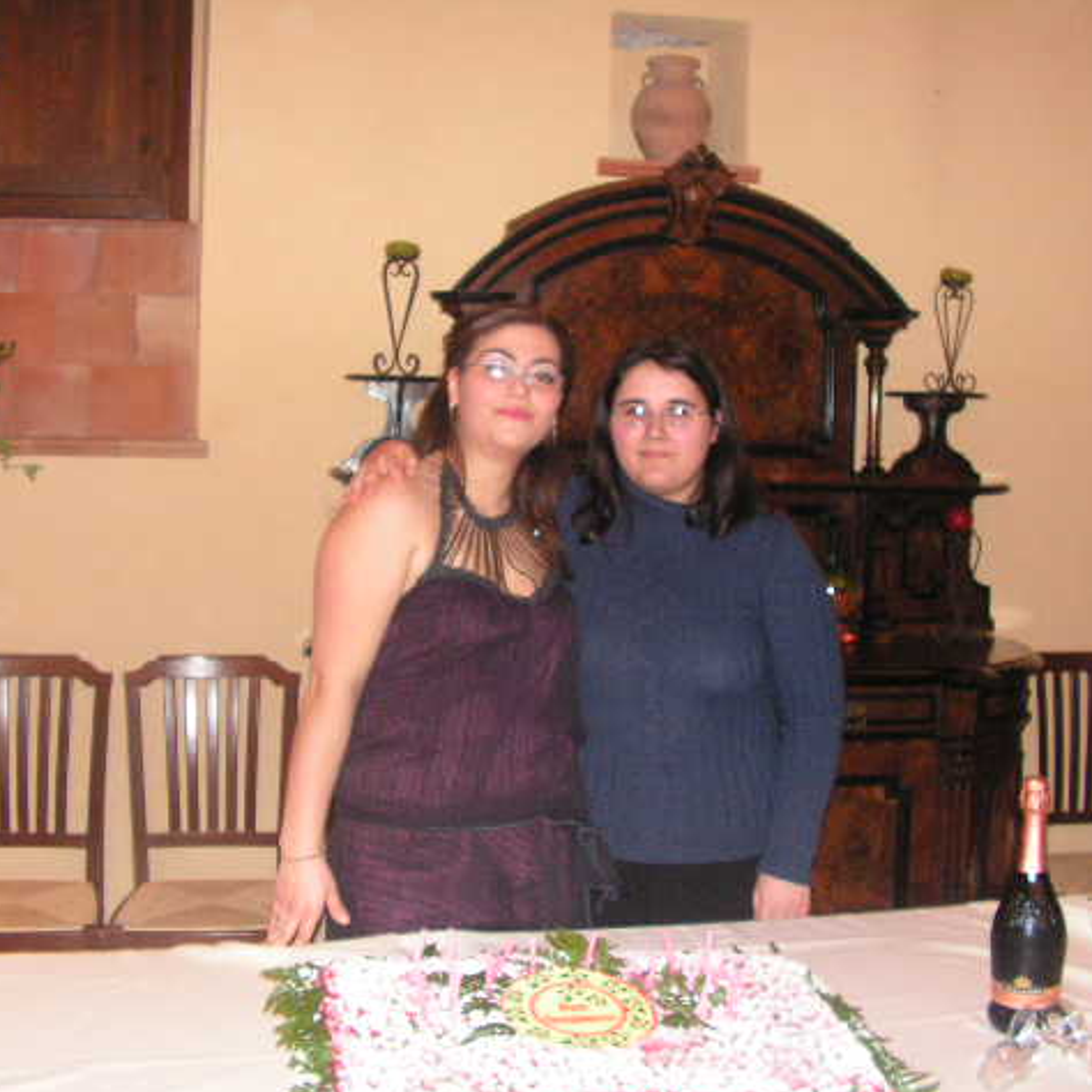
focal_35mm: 43
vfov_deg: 39.2
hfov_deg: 39.2
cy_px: 551
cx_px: 571
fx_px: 1535
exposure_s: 1/40
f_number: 3.2
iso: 200
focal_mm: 6
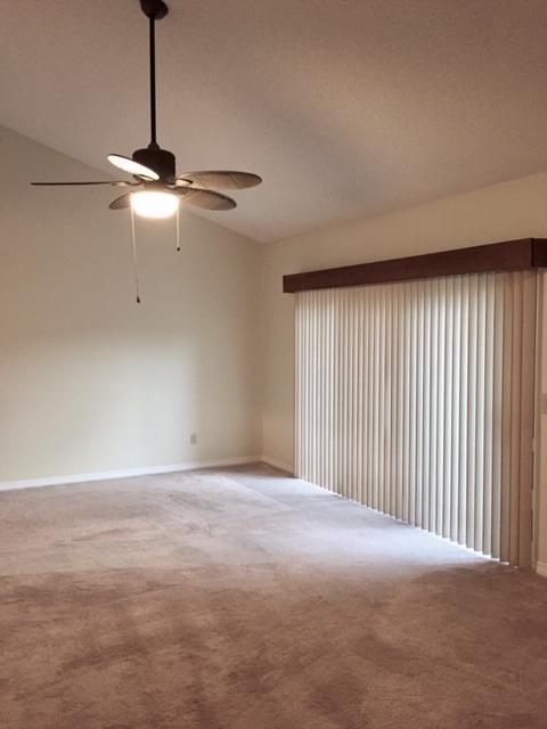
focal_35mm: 29
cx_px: 274
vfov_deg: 61.7
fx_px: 611
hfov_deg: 48.2
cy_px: 364
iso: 160
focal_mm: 4.15
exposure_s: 1/30
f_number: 2.2
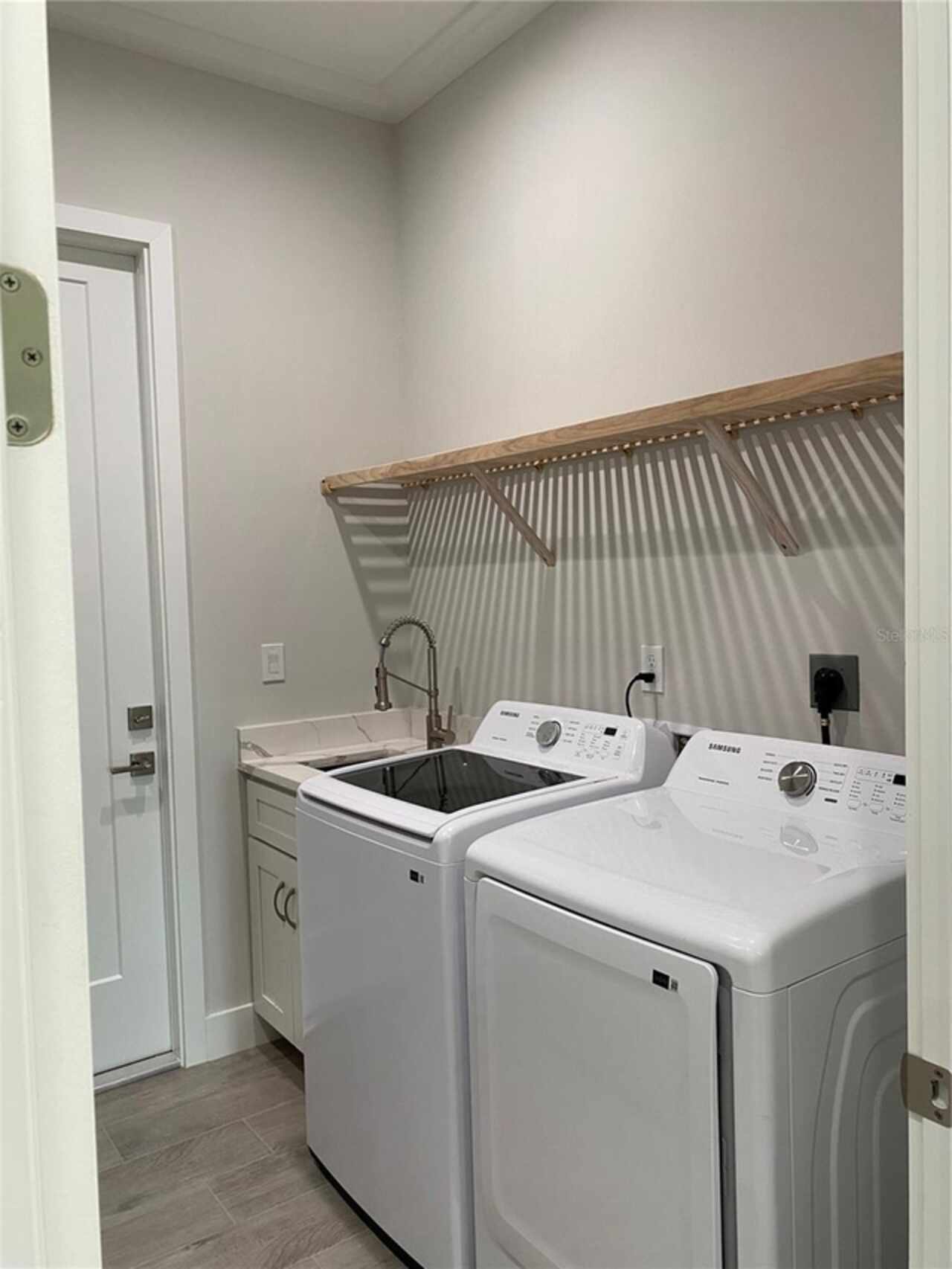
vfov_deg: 67.3
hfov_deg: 53.1
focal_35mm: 26
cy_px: 634
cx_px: 476
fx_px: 953
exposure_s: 1/60
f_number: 1.8
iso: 80
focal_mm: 4.25
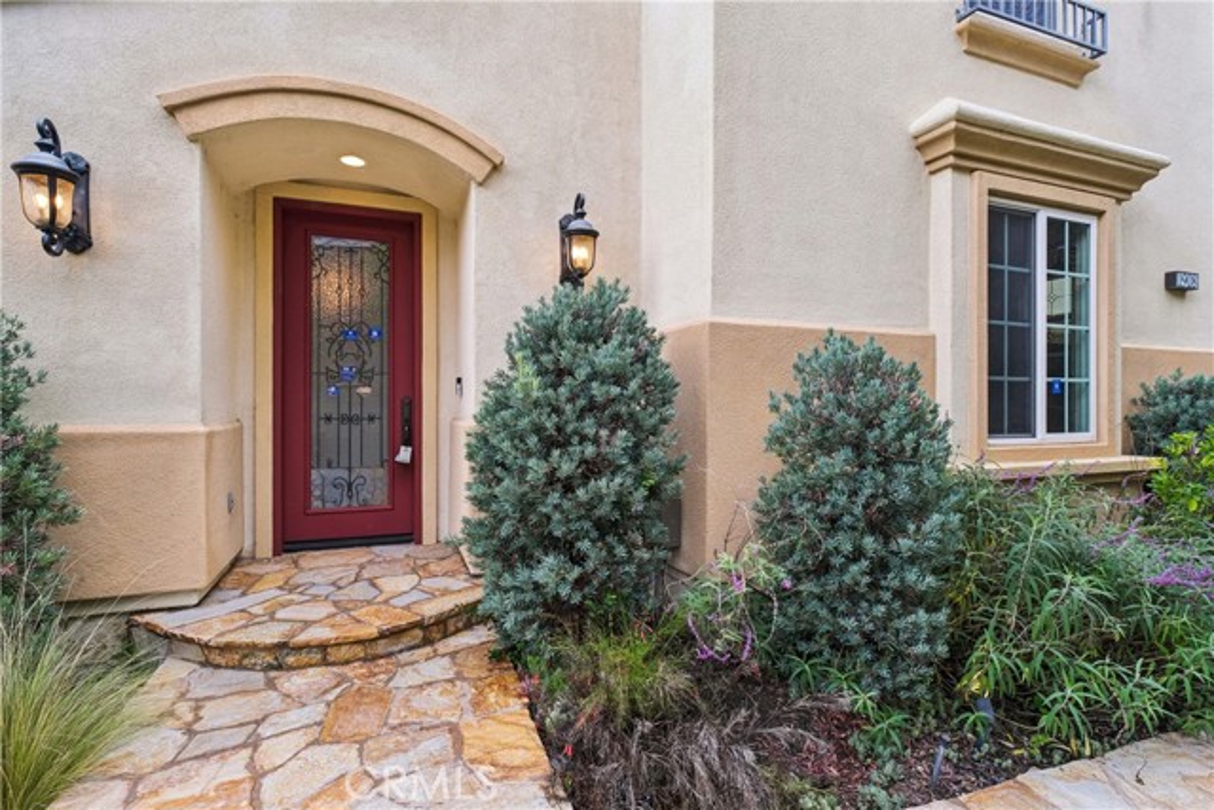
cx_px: 607
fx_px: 573
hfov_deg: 93.3
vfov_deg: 70.5
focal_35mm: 17
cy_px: 405
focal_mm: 11.5
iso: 160
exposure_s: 1/15
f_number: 8
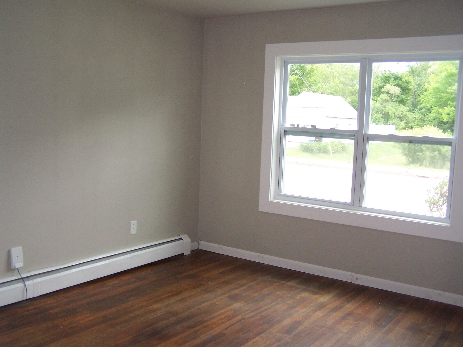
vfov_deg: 37.7
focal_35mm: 38
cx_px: 232
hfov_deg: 49.0
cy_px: 174
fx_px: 508
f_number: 2.8
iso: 140
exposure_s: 1/90
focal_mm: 6.3
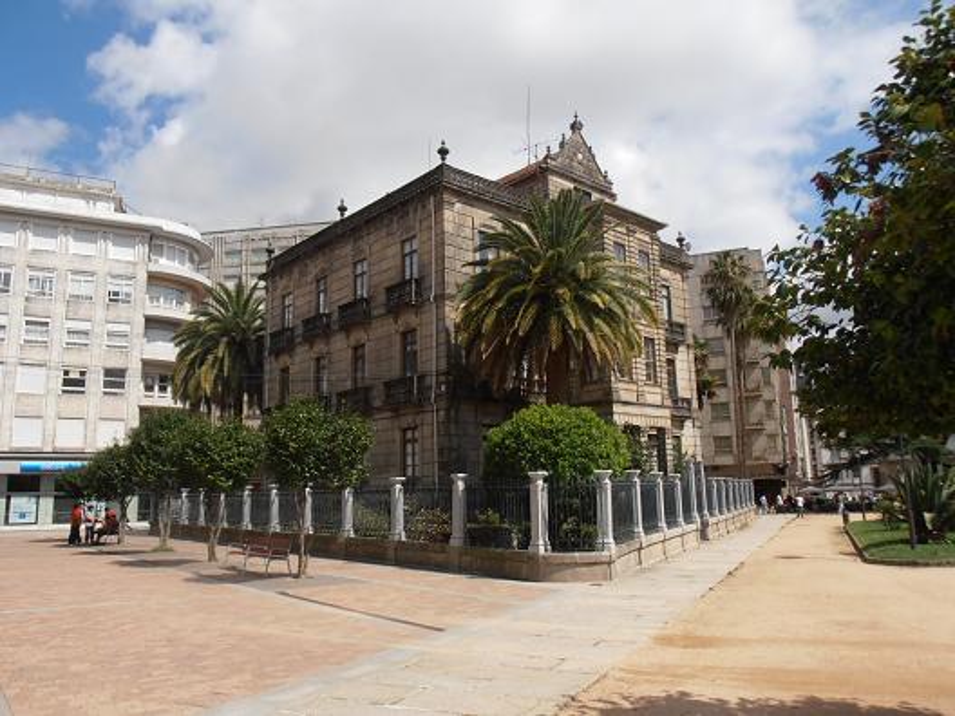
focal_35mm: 30
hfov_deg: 60.0
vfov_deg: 46.8
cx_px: 478
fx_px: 828
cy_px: 358
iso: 80
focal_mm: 5.25
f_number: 3.5
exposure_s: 1/1600
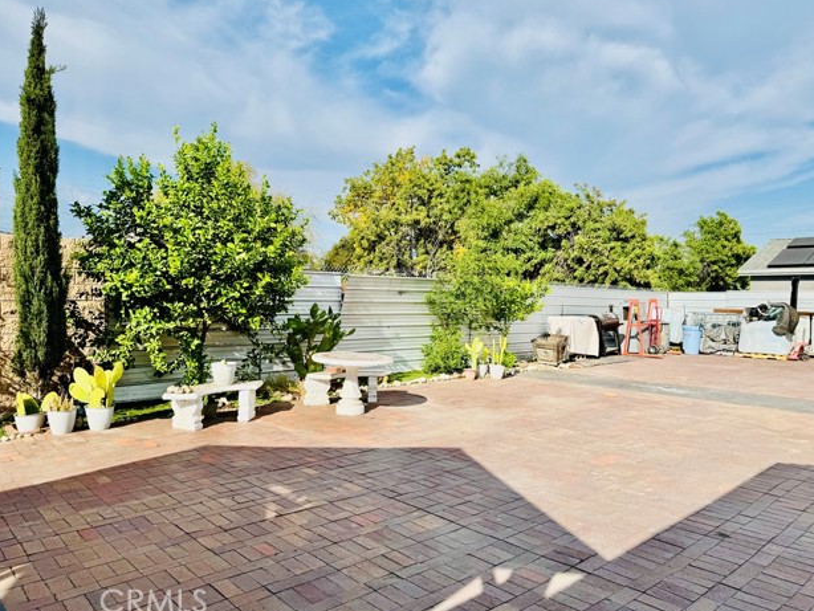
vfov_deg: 54.9
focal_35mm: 25
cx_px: 400
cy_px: 302
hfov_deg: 69.4
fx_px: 588
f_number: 1.78
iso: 80
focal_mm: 6.76
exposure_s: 1/5814
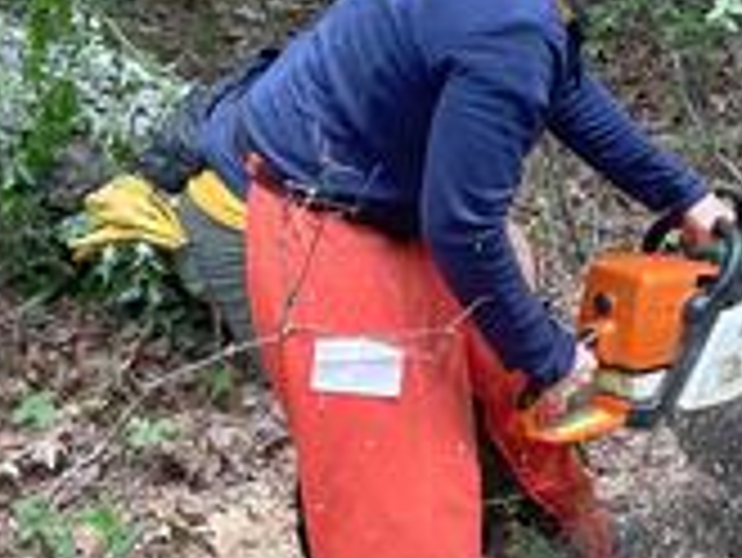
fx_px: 1351
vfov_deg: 23.3
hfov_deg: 27.9
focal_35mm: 63
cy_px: 324
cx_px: 827
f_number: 1.6
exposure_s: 1/121
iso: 64
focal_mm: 4.2
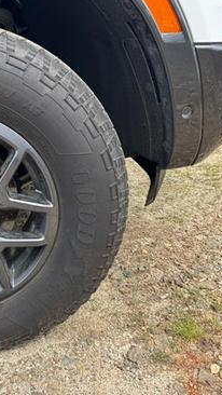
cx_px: -11
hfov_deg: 30.1
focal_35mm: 36
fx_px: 377
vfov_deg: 55.3
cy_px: 193
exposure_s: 1/864
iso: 80
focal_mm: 6.76
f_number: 1.78
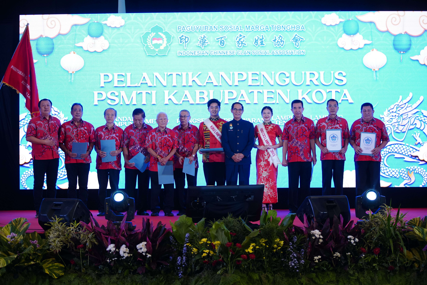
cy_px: 142
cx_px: 214
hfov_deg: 22.6
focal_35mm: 90
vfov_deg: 15.2
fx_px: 1067
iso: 2500
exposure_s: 1/400
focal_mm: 90
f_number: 2.8
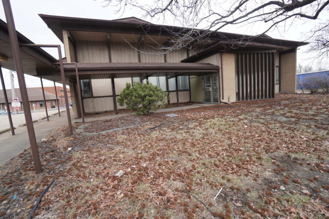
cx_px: 164
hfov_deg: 100.4
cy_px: 110
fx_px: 137
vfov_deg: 77.4
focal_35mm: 15
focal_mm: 10
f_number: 5
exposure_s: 1/100
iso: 100
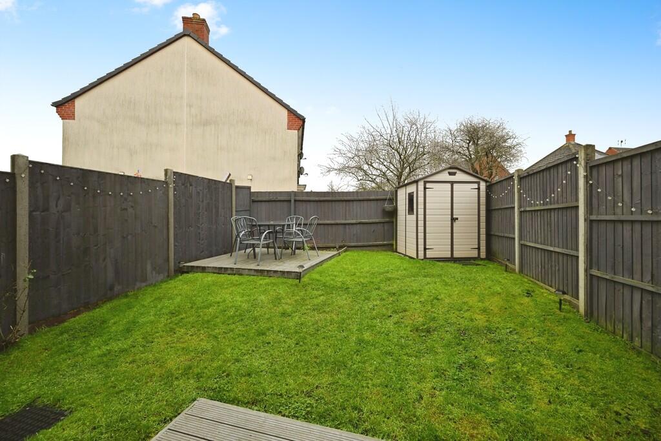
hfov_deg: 104.2
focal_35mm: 14
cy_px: 220
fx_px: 257
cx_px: 330
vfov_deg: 81.2
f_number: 6.3
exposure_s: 1/160
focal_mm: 14
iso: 100
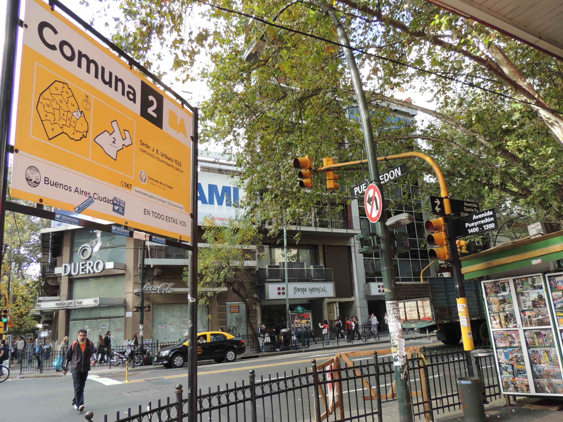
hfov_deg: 63.4
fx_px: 455
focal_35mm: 28
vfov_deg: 49.7
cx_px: 282
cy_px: 211
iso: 100
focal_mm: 4.9
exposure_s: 1/125
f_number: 3.1
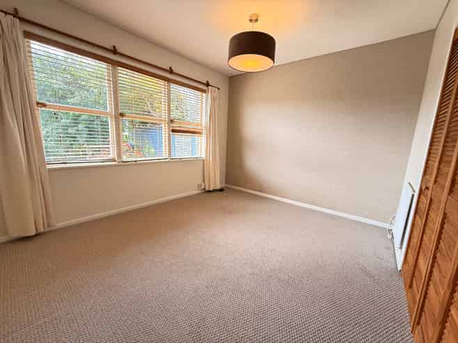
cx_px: 229
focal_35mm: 14
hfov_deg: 102.1
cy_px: 172
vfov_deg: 85.6
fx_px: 185
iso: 200
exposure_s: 1/100
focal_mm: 2.22
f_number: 2.2
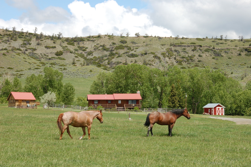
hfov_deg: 20.9
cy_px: 84
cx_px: 126
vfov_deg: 14.0
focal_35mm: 98
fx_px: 679
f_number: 5.6
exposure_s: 1/500
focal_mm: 65
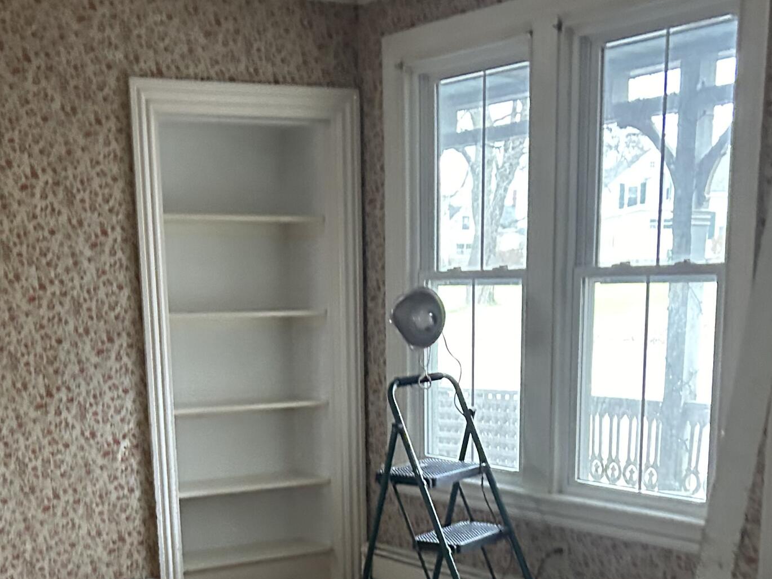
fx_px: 1271
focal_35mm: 57
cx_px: 313
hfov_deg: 33.7
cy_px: 617
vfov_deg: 24.2
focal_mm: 5.7
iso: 500
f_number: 1.5
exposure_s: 1/40
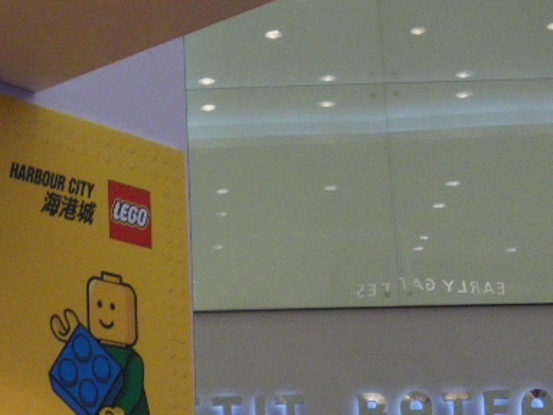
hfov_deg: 19.8
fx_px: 1534
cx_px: -16
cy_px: 545
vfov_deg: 14.7
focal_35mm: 96
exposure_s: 1/100
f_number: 3.5
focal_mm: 6.3
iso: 400
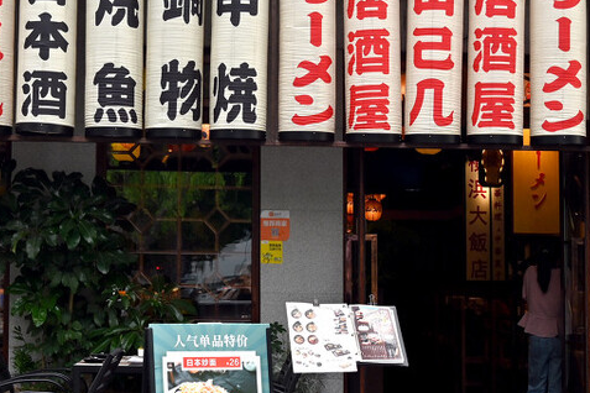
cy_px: 181
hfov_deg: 23.1
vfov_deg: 15.5
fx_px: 1442
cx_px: 230
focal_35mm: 88
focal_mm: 35
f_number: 8
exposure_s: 1/80
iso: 100
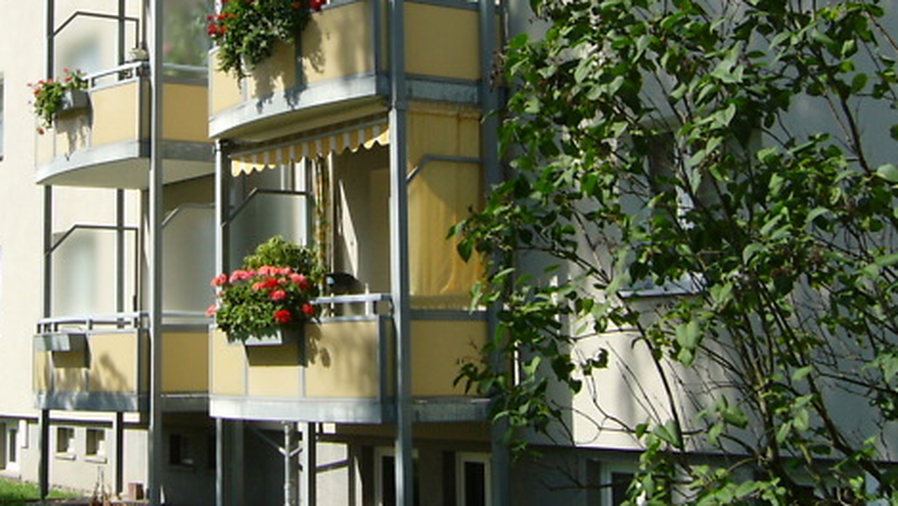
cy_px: 71
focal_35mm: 65
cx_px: 312
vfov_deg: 18.3
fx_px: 1548
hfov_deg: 32.1
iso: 64
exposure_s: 1/200
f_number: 5.6
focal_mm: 5.8
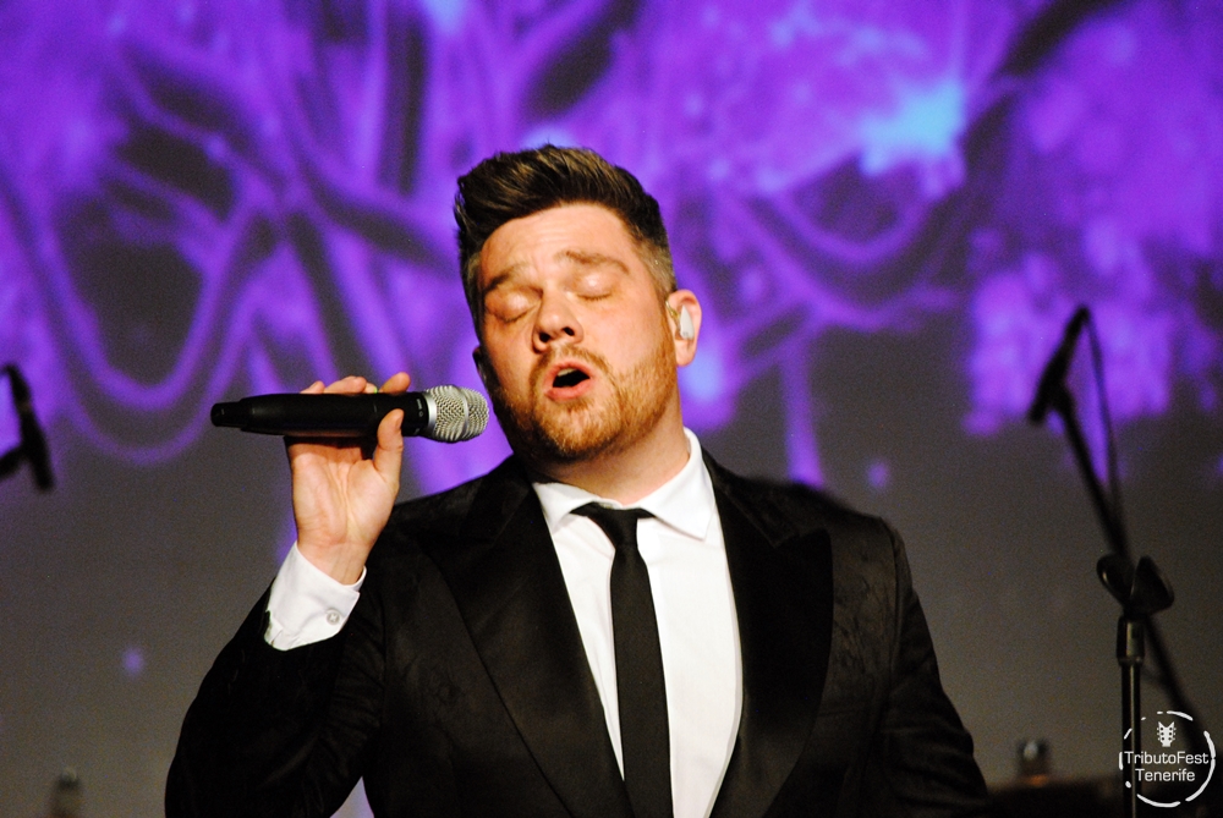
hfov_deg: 5.3
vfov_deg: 3.5
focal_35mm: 390
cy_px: 409
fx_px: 13262
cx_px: 612
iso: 1600
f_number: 6.3
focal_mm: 260
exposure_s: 1/30
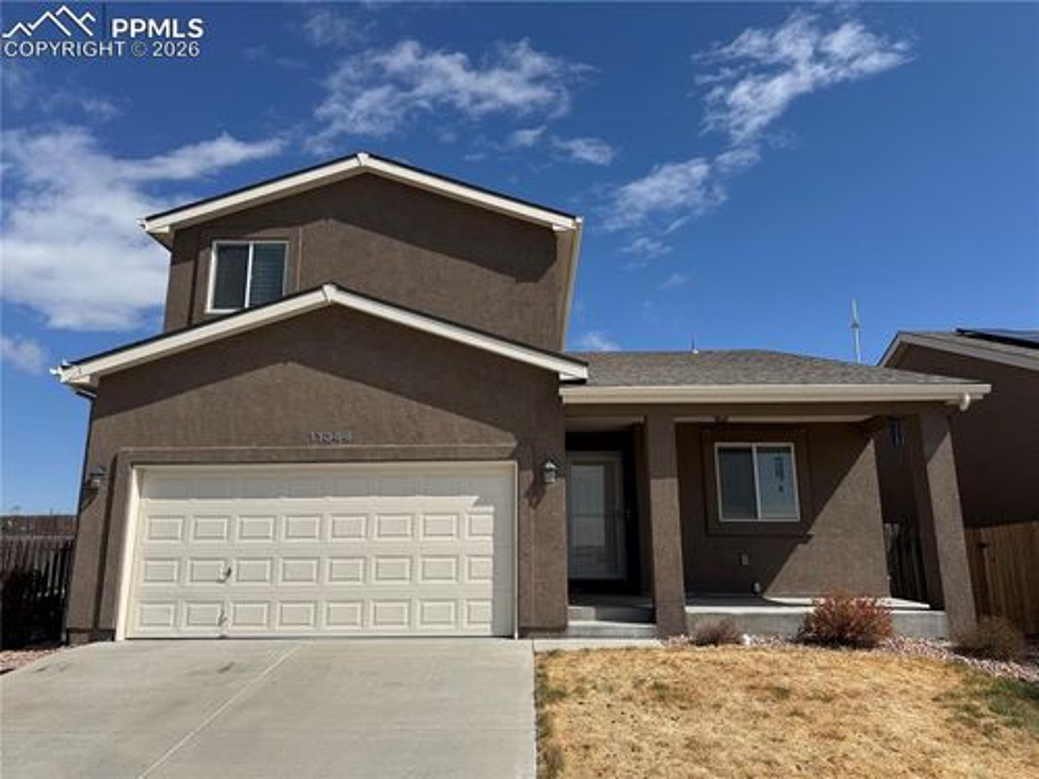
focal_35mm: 24
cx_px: 520
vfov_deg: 56.8
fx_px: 720
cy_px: 390
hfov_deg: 71.6
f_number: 1.78
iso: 80
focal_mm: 6.76
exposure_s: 1/7092
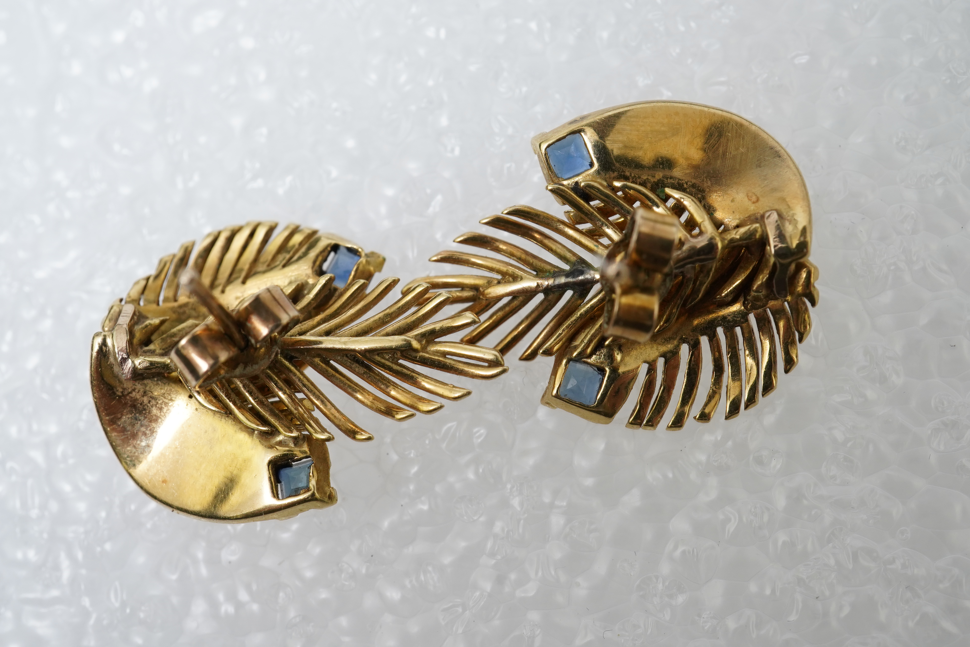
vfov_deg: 29.9
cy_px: 324
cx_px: 485
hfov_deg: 43.6
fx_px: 1212
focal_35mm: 45
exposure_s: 1/100
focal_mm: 30
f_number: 18
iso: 640
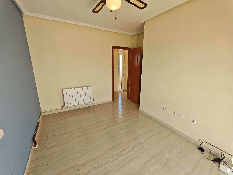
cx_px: 116
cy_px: 88
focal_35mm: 14
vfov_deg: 85.8
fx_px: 94
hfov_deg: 102.0
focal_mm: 2.16
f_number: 2.2
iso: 250
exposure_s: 1/100
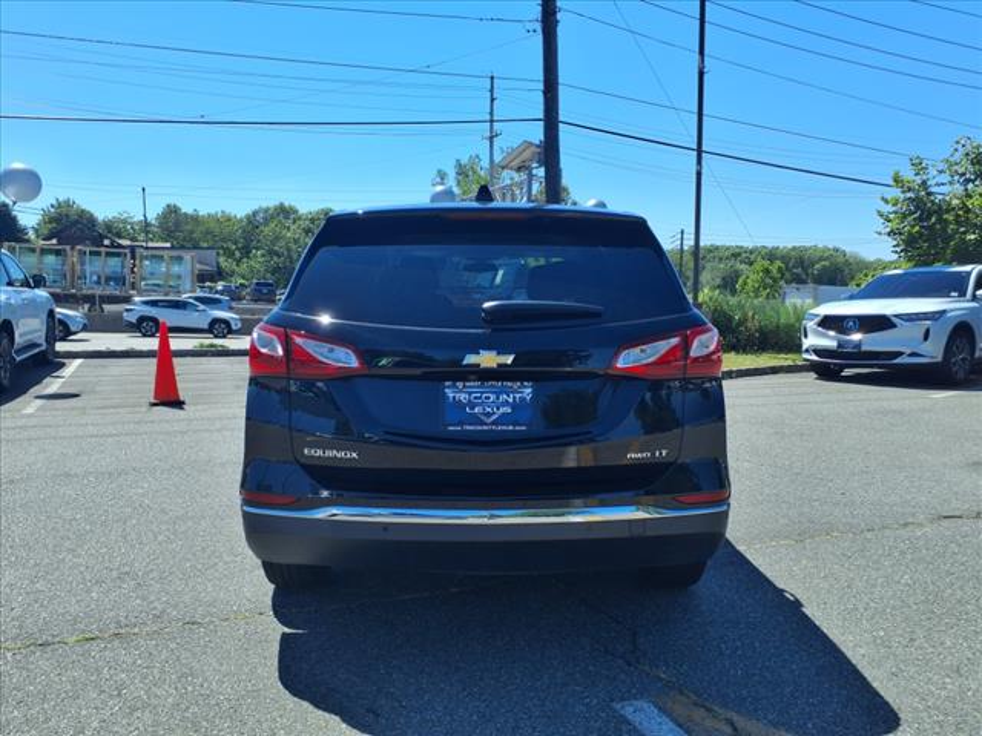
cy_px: 368
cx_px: 491
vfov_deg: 51.4
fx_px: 766
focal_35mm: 27
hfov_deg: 65.3
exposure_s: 1/1667
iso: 40
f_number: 1.9
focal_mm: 3.58
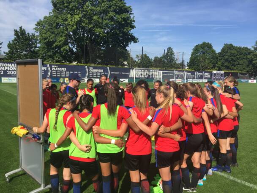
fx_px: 215
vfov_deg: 48.2
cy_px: 96
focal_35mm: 29
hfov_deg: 61.7
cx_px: 128
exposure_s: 1/1883
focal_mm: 4.15
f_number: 2.2
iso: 32
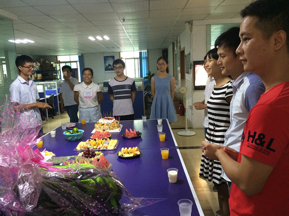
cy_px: 108
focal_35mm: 29
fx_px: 242
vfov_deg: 48.2
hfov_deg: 61.7
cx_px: 144
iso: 320
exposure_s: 1/24
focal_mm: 4.15
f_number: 2.2
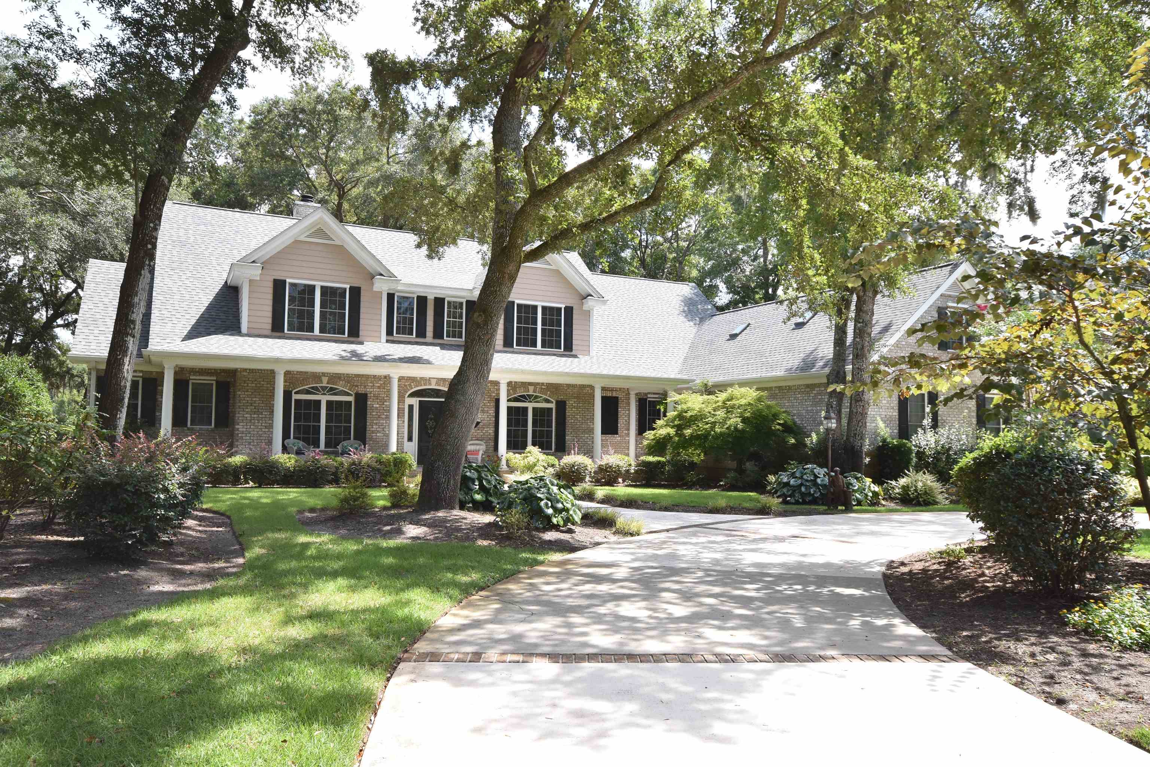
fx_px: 863
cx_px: 575
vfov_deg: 47.9
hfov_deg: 67.4
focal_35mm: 27
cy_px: 384
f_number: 8
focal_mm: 18
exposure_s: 1/250
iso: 400
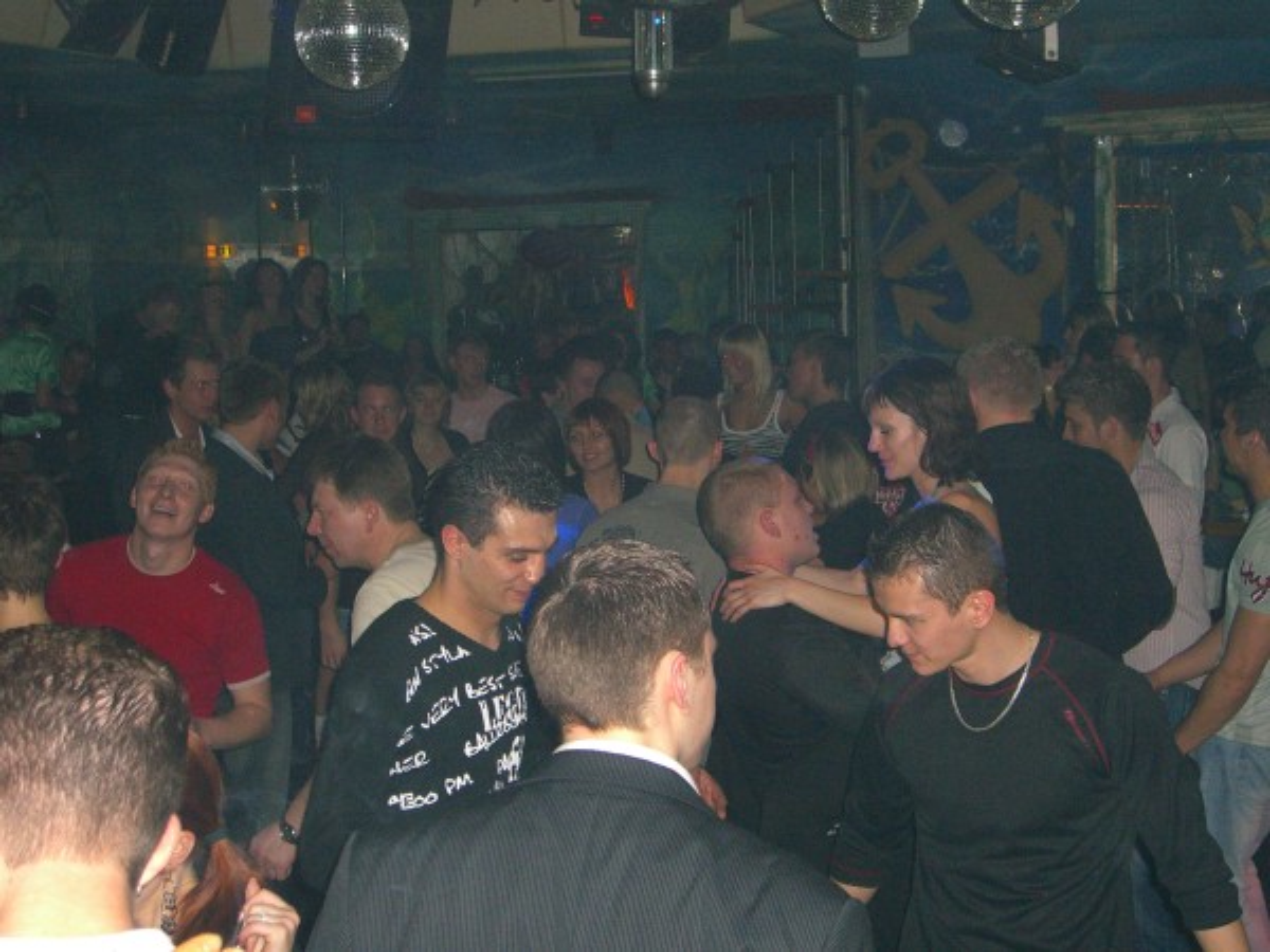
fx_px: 2091
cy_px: 476
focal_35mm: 57
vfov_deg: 25.7
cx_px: 635
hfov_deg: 33.8
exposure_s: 1/60
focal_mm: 11.8
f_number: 3.6
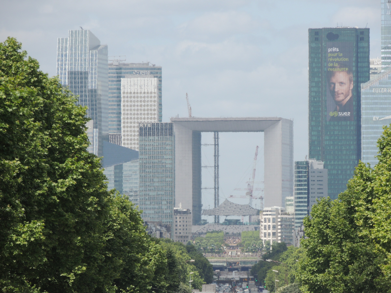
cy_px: 146
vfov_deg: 3.4
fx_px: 4913
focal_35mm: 435
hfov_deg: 4.6
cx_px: 196
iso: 160
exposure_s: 1/800
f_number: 4.9
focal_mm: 77.5
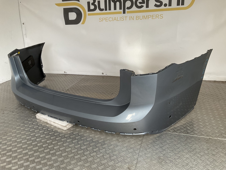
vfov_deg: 48.2
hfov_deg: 61.7
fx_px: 189
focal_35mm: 29
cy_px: 85
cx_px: 113
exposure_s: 1/120
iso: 64
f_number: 1.8
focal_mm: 3
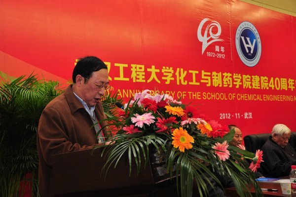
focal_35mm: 51
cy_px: 98
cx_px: 148
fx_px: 419
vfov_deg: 26.4
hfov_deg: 38.9
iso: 320
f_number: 4.2
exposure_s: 1/60
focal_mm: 34
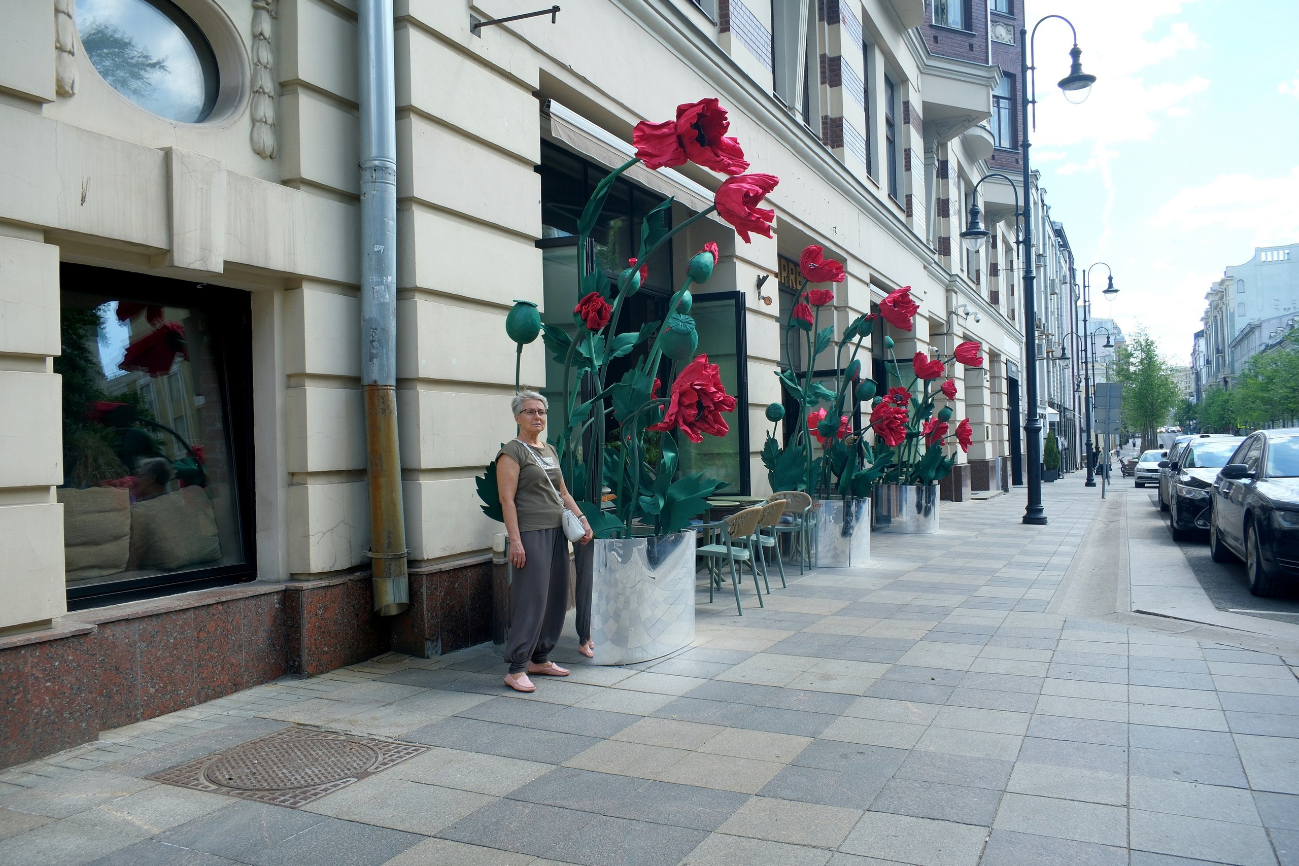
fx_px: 974
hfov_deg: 67.4
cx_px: 650
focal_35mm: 27
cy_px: 433
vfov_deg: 47.9
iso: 320
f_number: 8
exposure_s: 1/140
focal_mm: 18
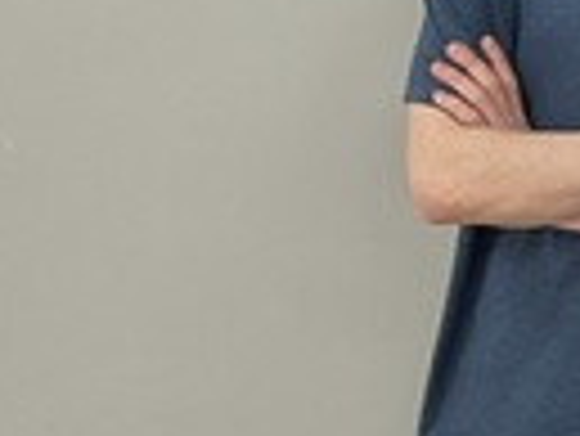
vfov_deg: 7.8
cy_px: 4
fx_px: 3203
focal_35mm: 191
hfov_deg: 8.5
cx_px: 1780
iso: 124
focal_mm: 4.53
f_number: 1.7
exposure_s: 1/30
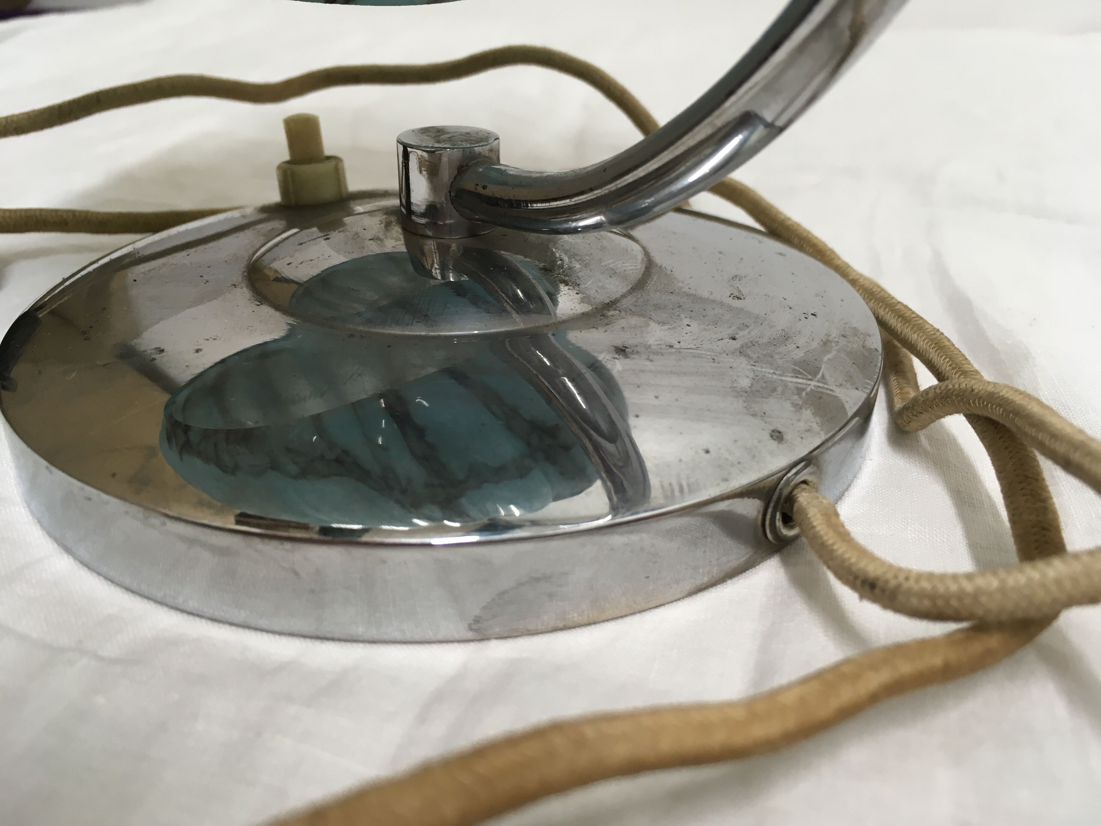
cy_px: 413
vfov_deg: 48.2
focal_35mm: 29
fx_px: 922
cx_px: 550
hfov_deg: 61.7
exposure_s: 1/33
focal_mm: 4.15
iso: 64
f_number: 2.2
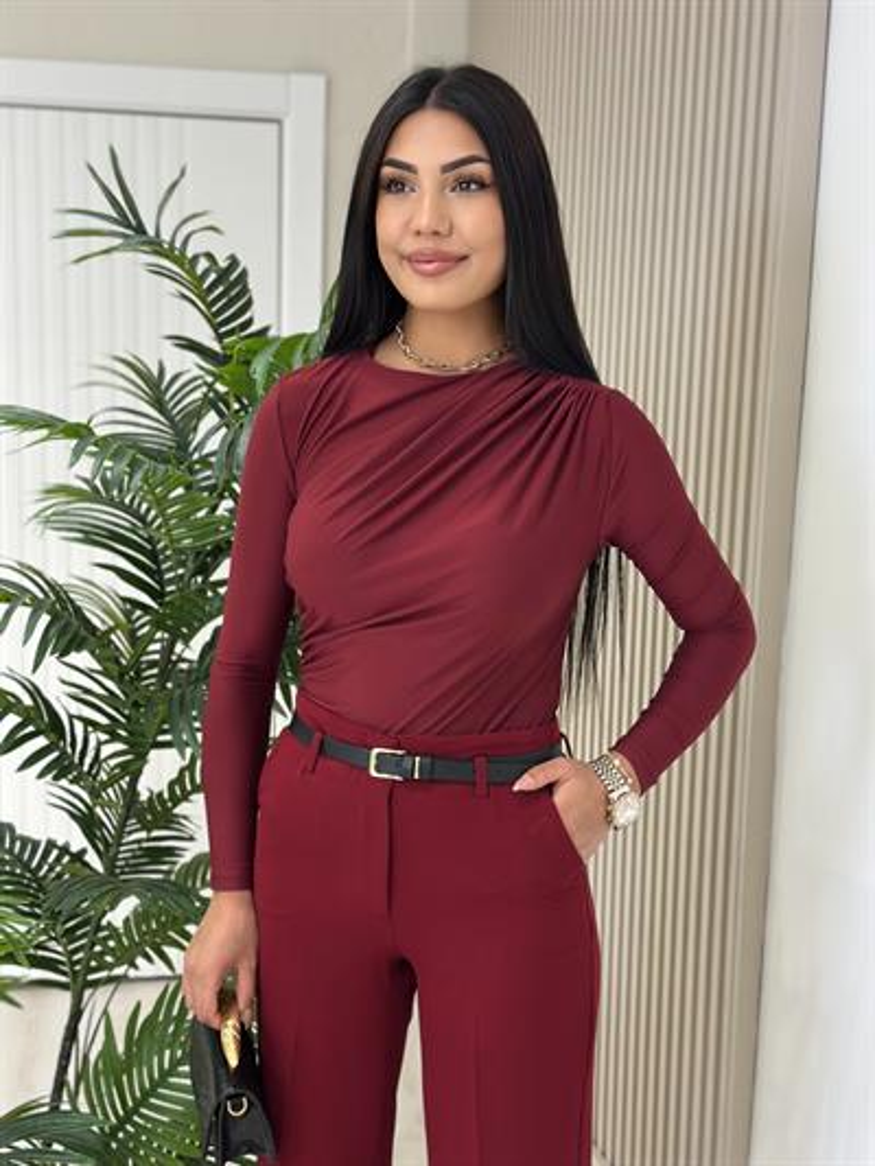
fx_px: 1617
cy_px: 583
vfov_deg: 39.6
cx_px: 438
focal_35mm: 48
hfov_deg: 30.3
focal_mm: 6.86
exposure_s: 1/100
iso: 80
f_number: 1.78
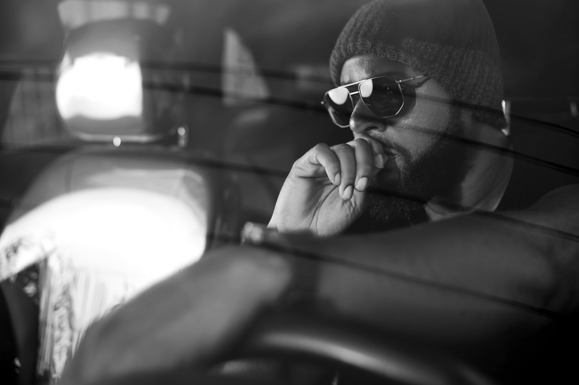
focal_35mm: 50
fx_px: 804
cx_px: 290
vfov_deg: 27.0
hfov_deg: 39.6
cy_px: 192
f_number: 3.2
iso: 100
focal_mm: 50
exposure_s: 1/200
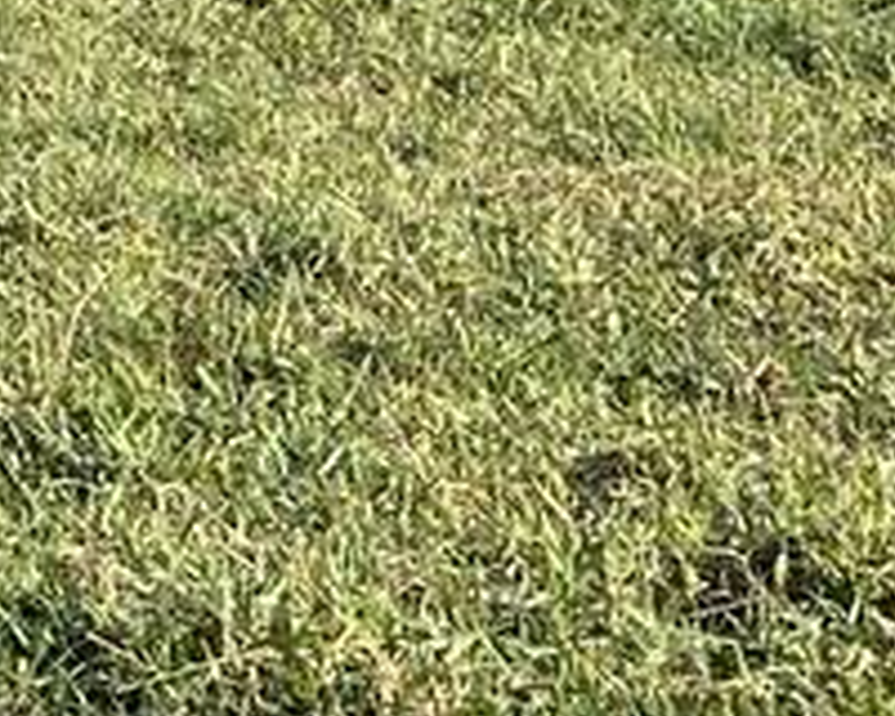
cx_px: -1378
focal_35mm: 183
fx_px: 4847
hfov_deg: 9.3
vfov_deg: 7.9
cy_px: -944
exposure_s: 1/2268
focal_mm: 4.25
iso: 32
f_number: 1.8
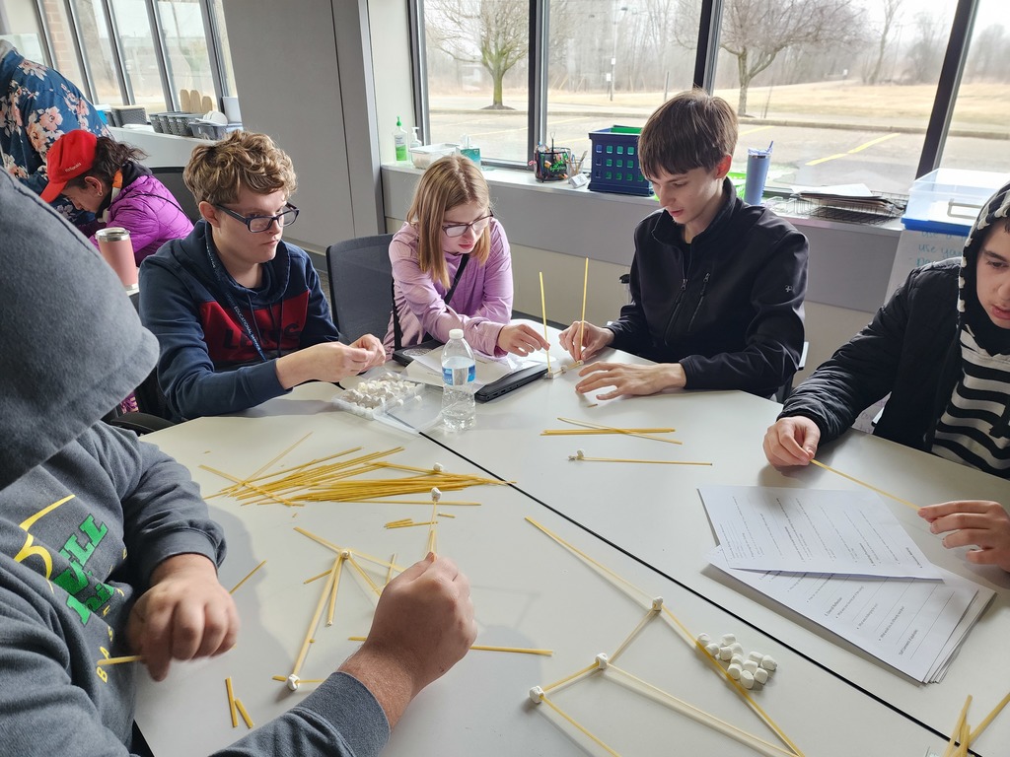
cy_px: 378
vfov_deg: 58.9
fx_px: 671
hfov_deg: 73.9
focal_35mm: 23
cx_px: 505
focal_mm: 6.4
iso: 400
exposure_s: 1/120
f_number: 1.8
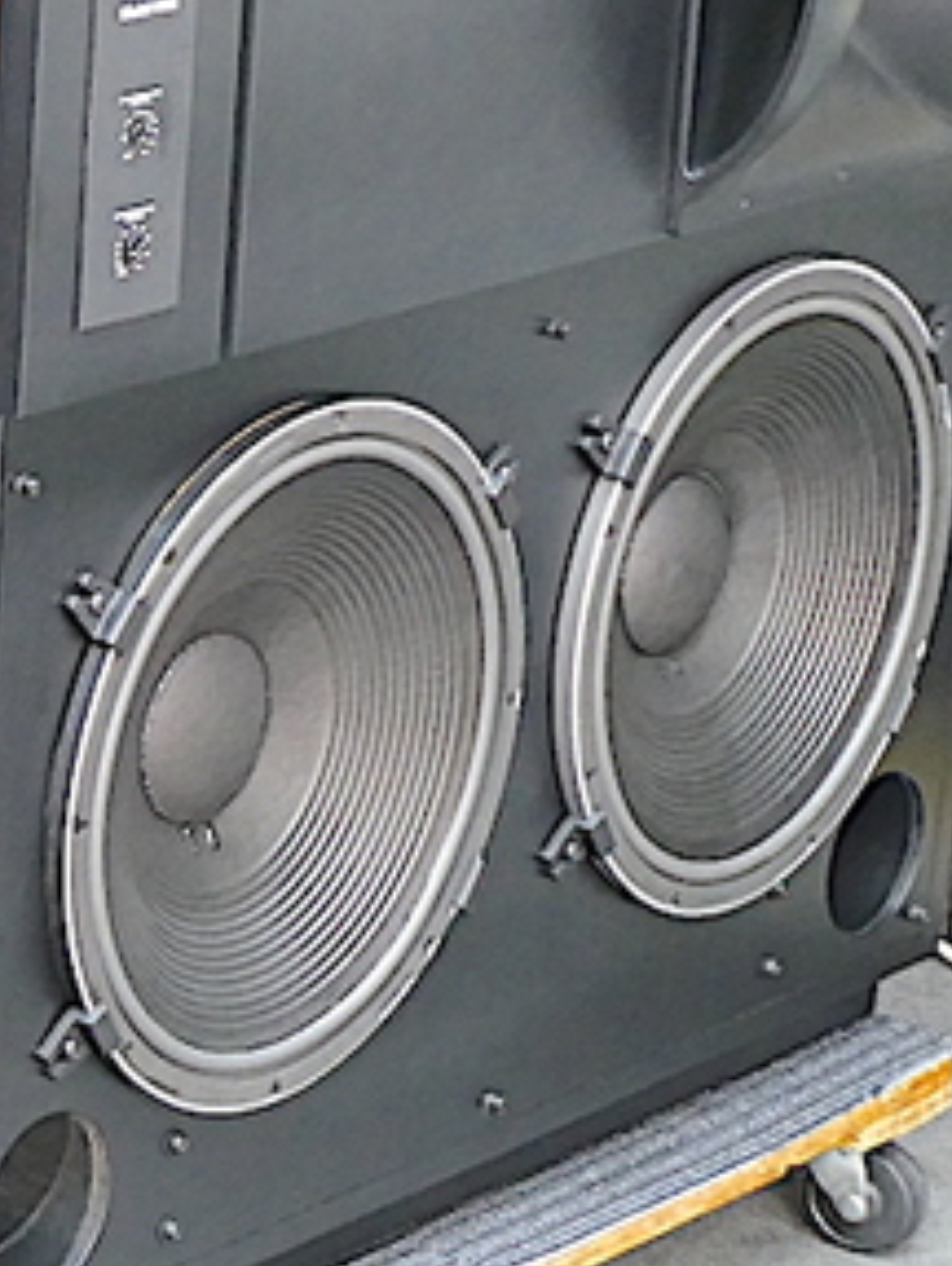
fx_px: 5378
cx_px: -855
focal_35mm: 147
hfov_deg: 9.5
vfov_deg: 13.4
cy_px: 657
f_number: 3.9
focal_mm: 7.8
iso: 200
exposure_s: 1/2.5
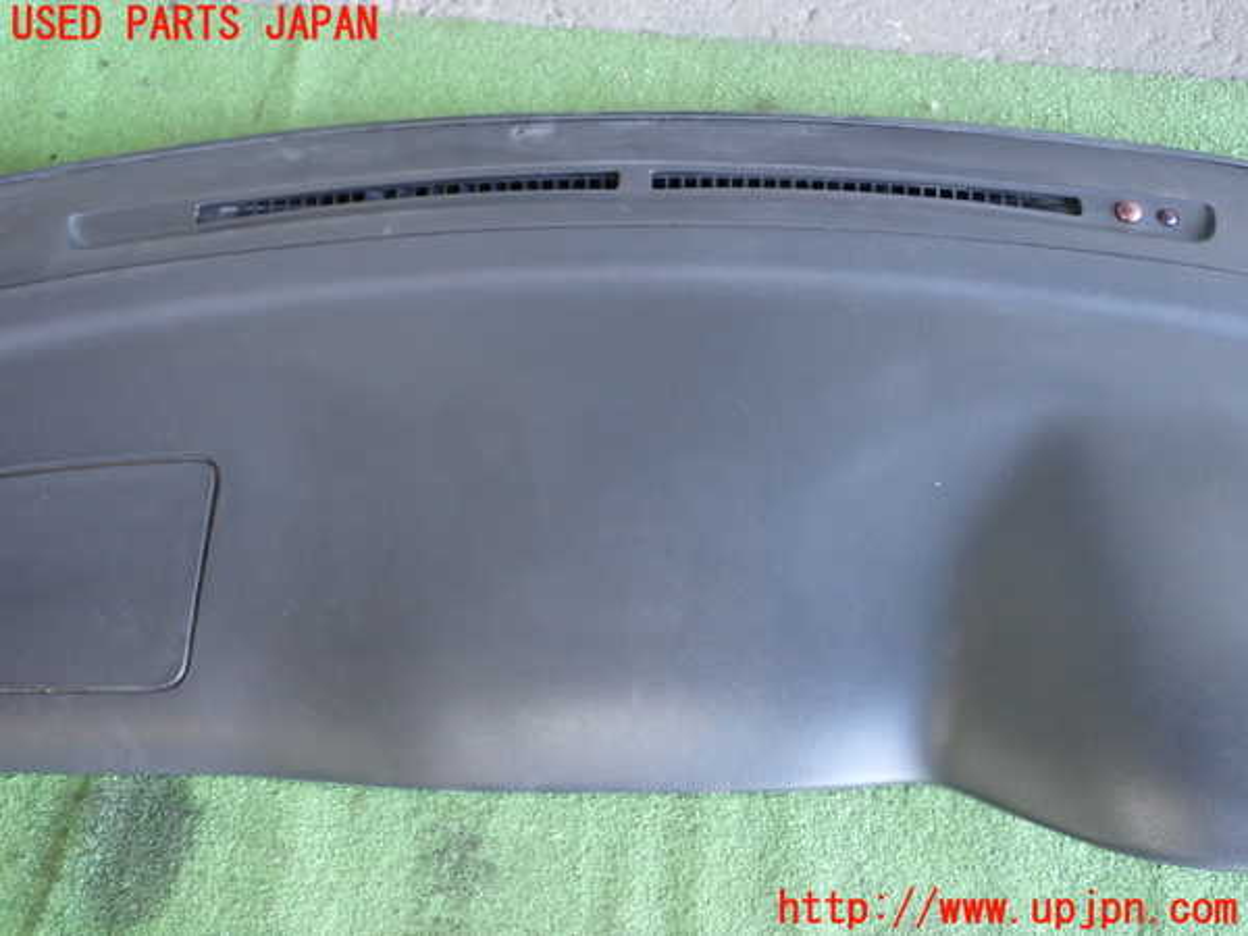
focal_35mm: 36
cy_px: 468
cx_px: 624
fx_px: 1298
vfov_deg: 39.7
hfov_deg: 51.4
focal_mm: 6.37
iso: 400
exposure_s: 1/40
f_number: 2.5
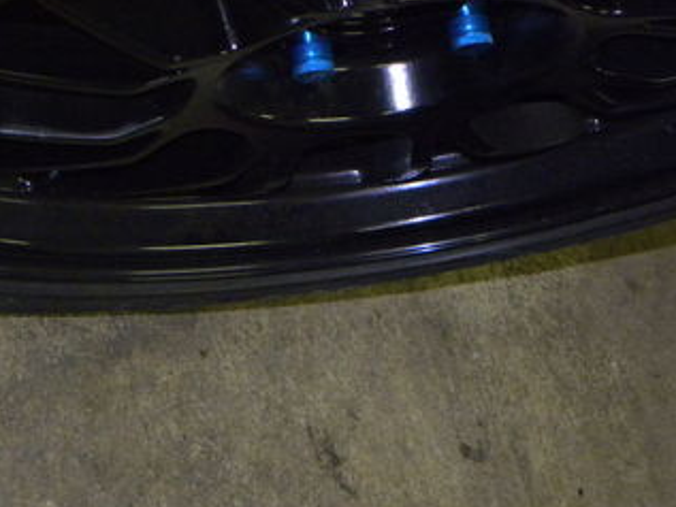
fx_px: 4142
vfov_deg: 7.0
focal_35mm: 212
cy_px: 51
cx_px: 337
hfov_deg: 9.3
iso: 400
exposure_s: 1/30
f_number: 4
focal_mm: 18.8
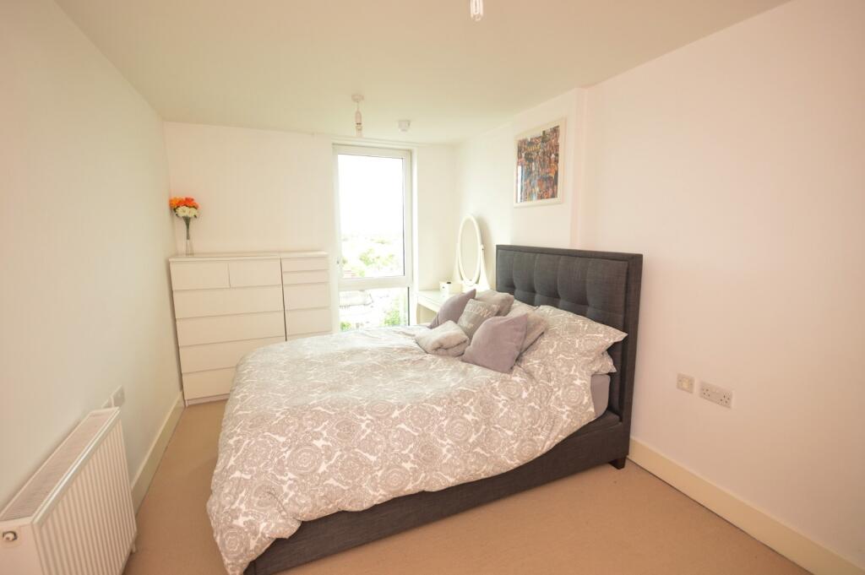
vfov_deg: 77.2
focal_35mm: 15
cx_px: 432
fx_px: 360
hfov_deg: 100.4
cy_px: 288
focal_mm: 10
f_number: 5
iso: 400
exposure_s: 1/100
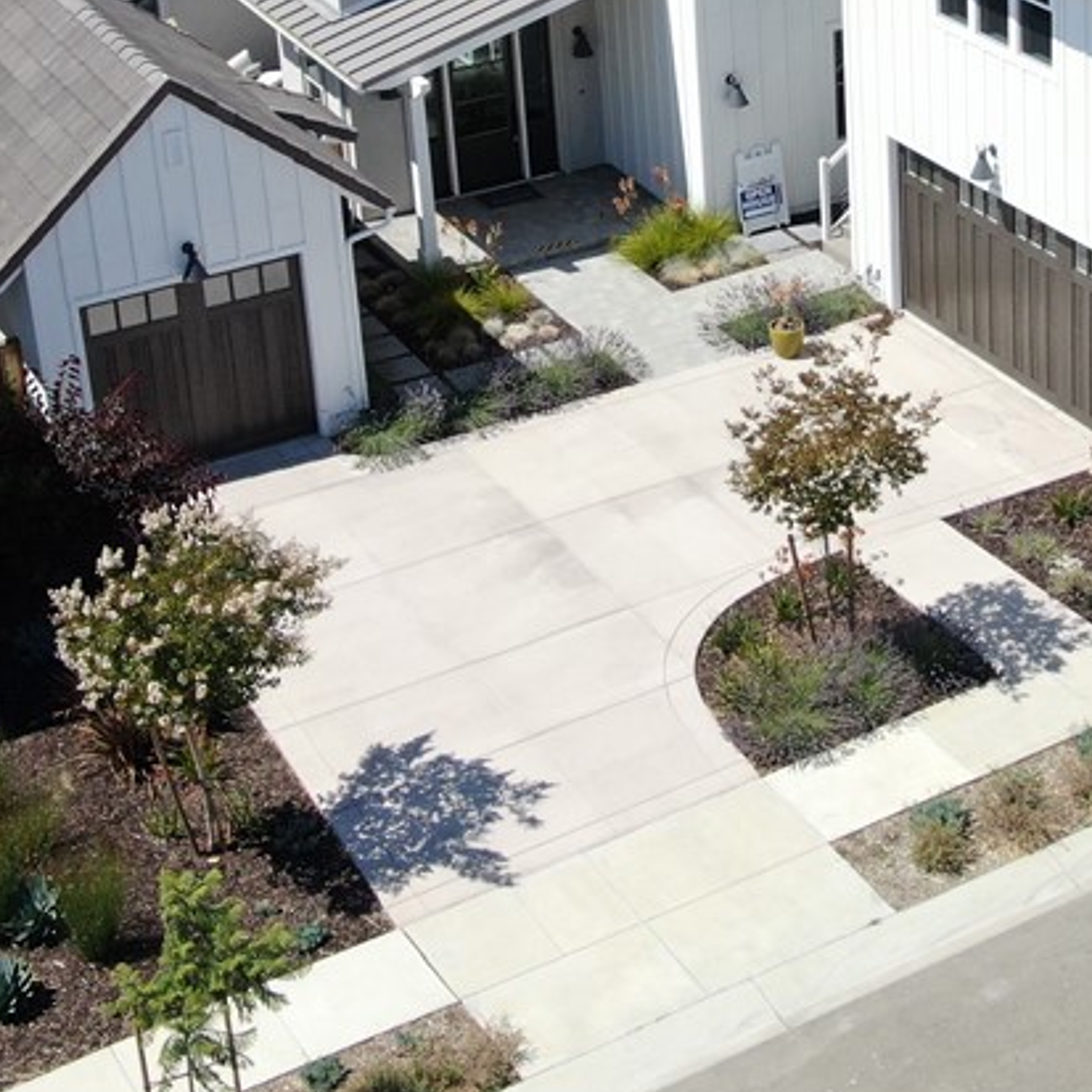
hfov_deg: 21.3
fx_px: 2891
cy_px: 156
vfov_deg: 21.0
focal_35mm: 81
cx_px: 677
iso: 200
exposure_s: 1/1600
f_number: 3.4
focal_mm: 6.35
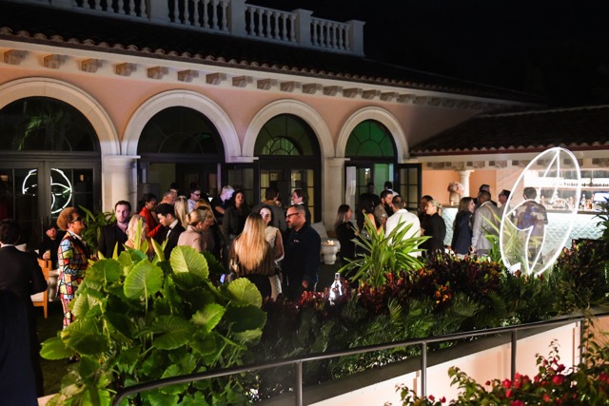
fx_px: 575
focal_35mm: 34
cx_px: 304
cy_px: 203
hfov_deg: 55.8
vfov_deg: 38.9
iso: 6400
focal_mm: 34
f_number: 2.8
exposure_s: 1/40
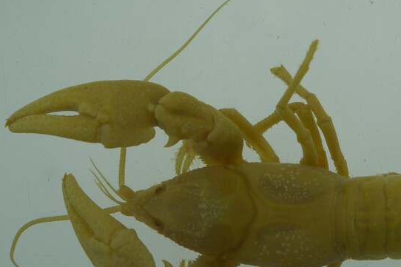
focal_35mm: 133
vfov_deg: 10.3
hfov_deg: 15.1
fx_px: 1481
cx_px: 424
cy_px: 116
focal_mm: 60
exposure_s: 1/80
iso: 50
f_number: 10
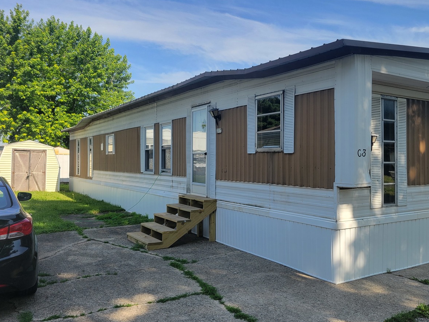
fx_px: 397
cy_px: 165
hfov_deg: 56.3
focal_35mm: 32
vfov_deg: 44.2
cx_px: 262
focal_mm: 5.4
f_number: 1.8
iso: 40
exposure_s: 1/1151
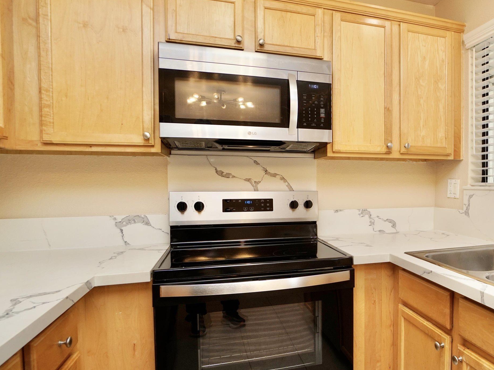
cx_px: 362
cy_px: 195
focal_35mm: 24
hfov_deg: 67.7
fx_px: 343
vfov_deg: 56.8
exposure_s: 1/160
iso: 400
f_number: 4
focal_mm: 10
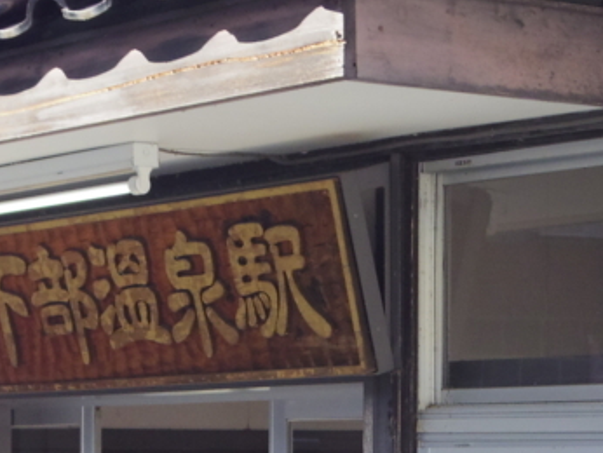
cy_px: 380
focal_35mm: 139
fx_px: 2423
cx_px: 28
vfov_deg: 10.6
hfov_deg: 14.0
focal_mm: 8.5
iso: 250
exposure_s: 1/640
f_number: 3.2
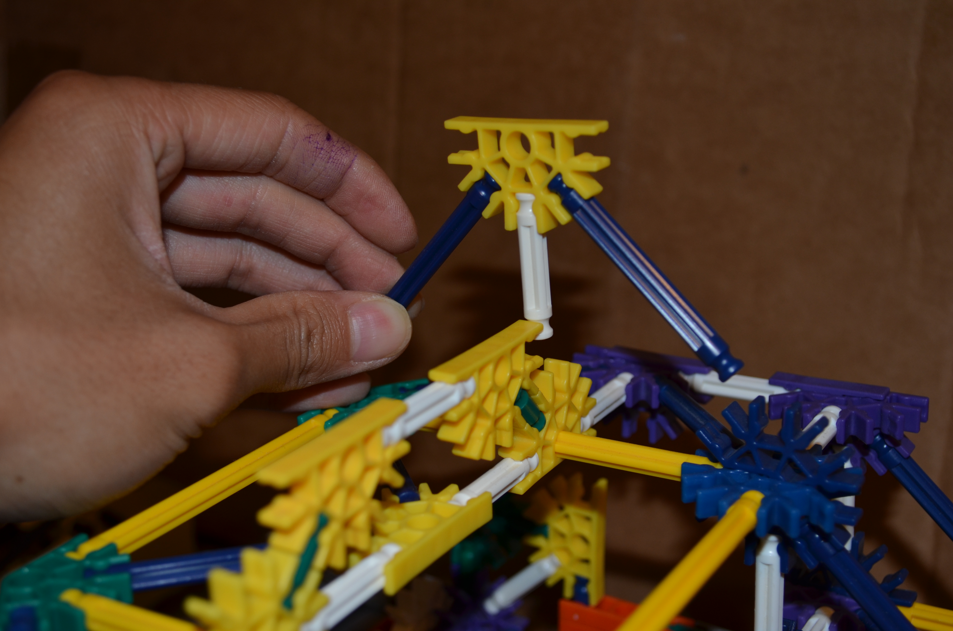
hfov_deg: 37.9
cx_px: 476
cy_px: 316
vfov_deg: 25.6
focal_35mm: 52
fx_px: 1387
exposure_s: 1/30
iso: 200
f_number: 5.6
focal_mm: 35
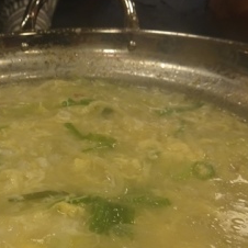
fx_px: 381
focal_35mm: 47
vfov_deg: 34.8
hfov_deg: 34.4
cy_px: 202
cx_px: 34
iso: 320
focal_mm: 4.1
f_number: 3.5
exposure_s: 1/30
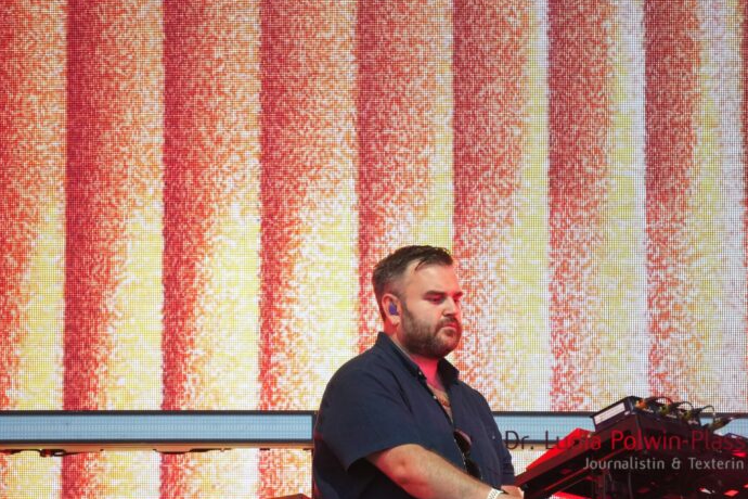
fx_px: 5102
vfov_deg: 5.6
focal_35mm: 246
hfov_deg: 8.4
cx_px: 392
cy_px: 267
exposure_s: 1/250
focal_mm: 147
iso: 2500
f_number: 5.6
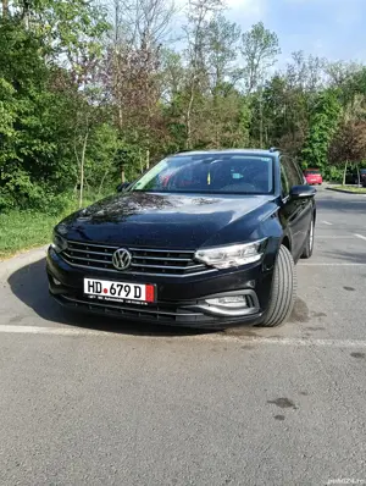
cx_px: 183
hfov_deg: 51.5
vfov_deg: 65.2
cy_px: 243
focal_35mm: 27
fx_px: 379
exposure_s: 1/244
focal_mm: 3.98
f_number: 1.8
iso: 50
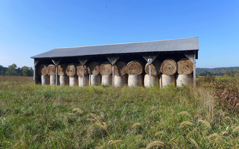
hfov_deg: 72.5
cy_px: 71
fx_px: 163
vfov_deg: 49.3
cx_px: 121
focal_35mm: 25
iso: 80
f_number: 2.8
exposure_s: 1/1300
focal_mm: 4.7
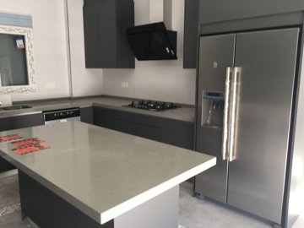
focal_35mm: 29
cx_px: 152
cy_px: 114
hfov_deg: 61.7
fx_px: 255
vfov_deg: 48.2
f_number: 2.2
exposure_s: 1/50
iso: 25
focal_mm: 4.15
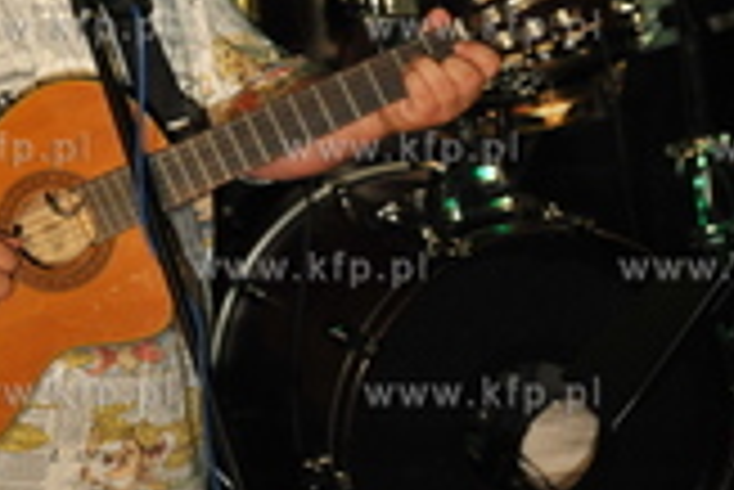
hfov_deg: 4.2
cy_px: 85
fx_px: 9999
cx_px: 212
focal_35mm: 490
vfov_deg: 2.8
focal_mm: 200
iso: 2500
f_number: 5
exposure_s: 1/200
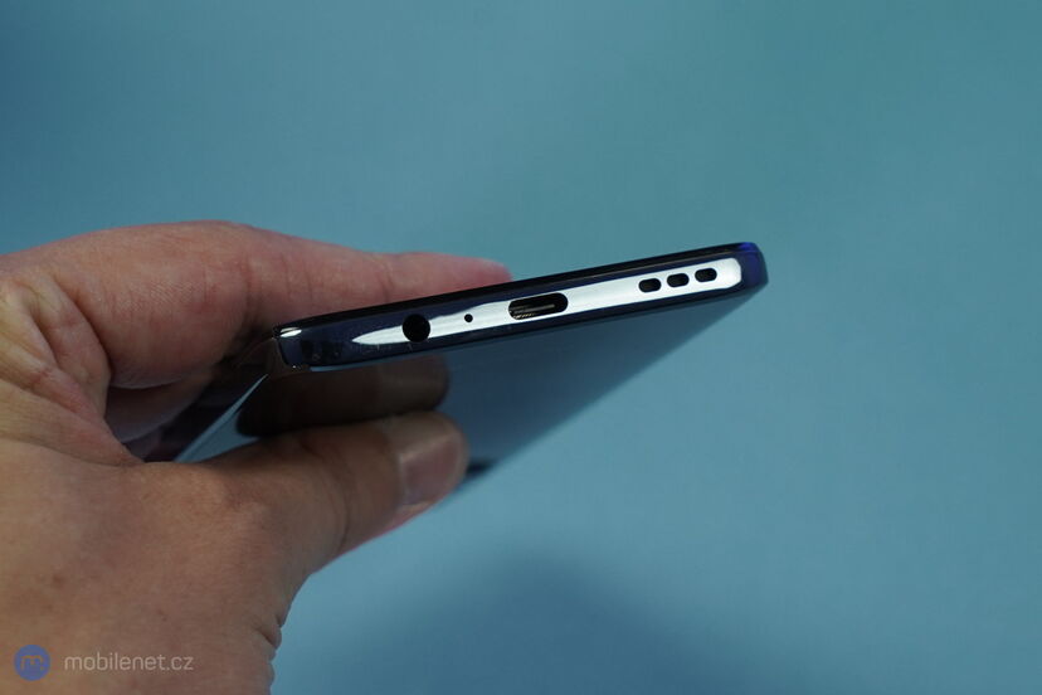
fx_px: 2026
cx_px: 521
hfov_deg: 28.8
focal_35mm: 70
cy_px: 348
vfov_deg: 19.5
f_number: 7.1
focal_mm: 70
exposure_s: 1/160
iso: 1250
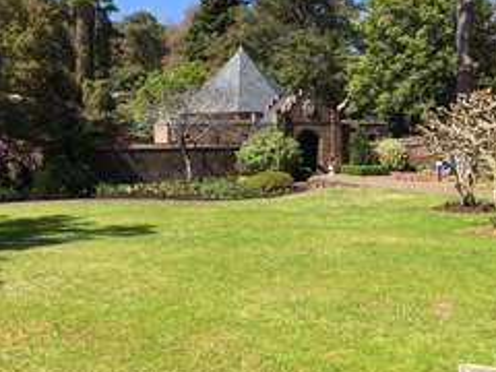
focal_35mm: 42
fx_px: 602
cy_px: 159
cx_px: 222
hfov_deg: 44.7
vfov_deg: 34.3
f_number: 2.2
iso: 32
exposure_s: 1/1199
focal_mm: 4.15
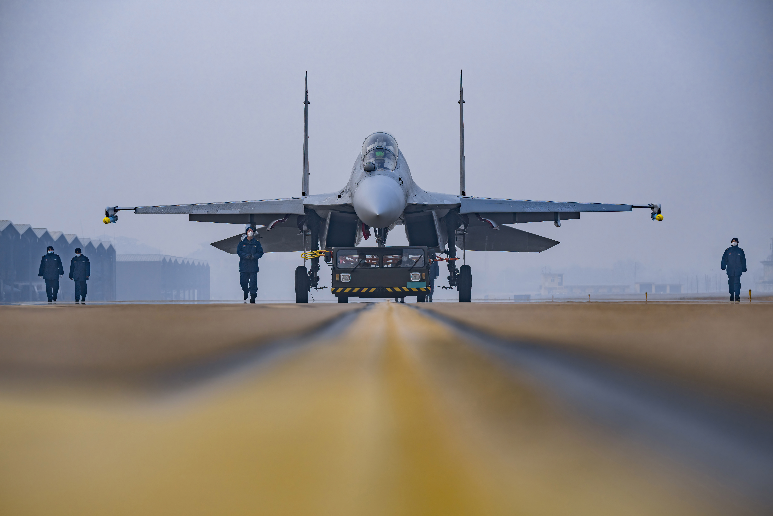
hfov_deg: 10.3
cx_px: 386
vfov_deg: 6.9
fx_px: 4294
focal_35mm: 200
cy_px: 258
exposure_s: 1/250
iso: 400
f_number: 6.3
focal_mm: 200
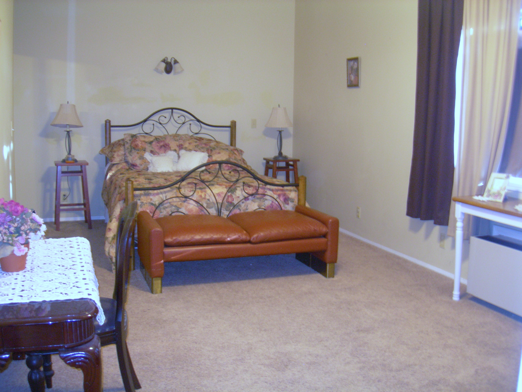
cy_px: 196
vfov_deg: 37.7
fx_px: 573
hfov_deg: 49.0
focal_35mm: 38
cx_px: 261
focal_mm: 7.8
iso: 200
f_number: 2.8
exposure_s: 1/5.7
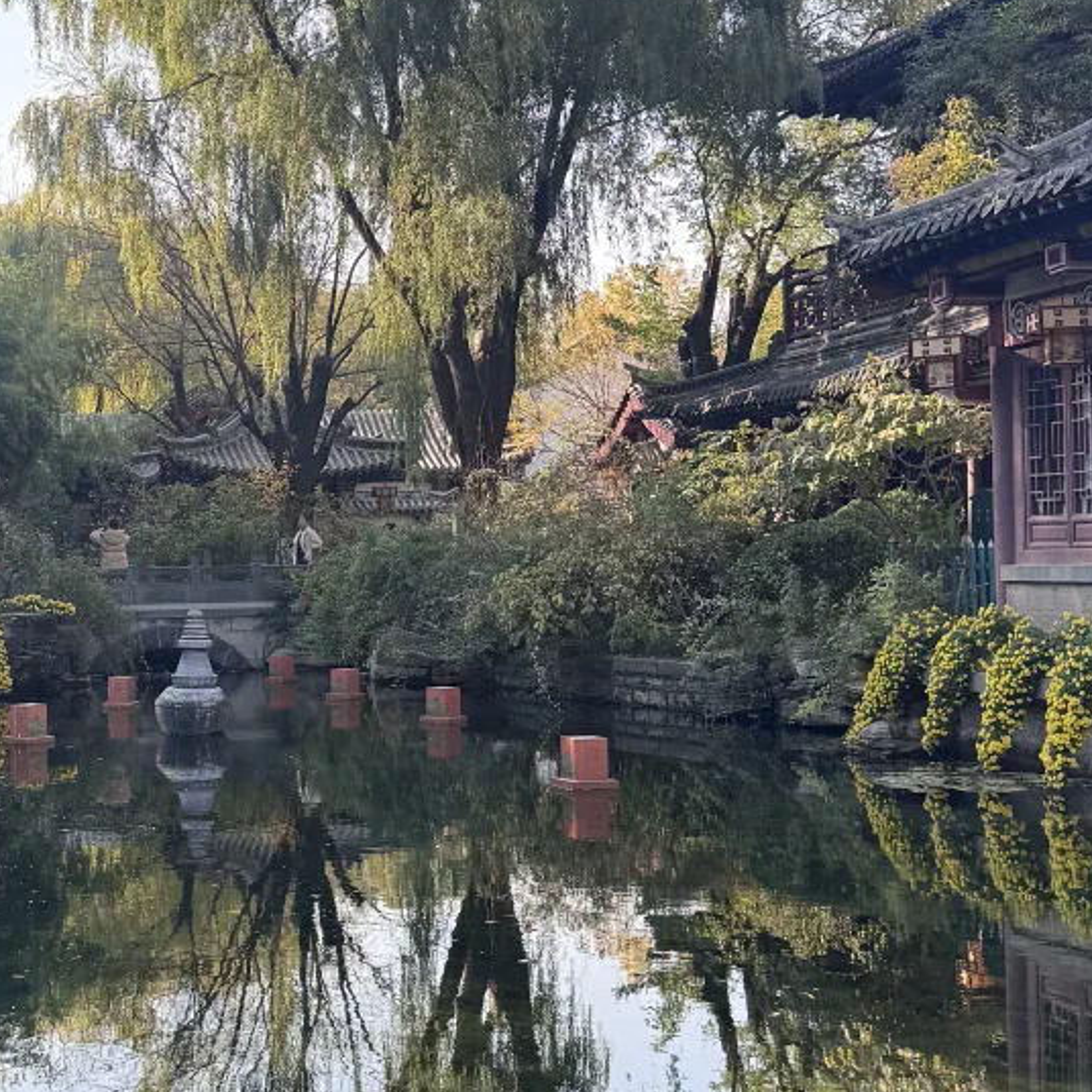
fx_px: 2034
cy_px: 526
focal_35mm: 57
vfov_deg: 30.0
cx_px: 212
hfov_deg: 29.3
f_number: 1.78
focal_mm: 6.76
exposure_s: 1/693
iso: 80
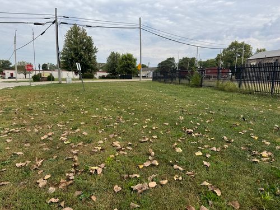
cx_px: 140
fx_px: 194
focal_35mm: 24
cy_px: 105
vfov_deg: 56.8
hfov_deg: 71.6
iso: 80
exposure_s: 1/4049
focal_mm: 6.76
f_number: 1.78
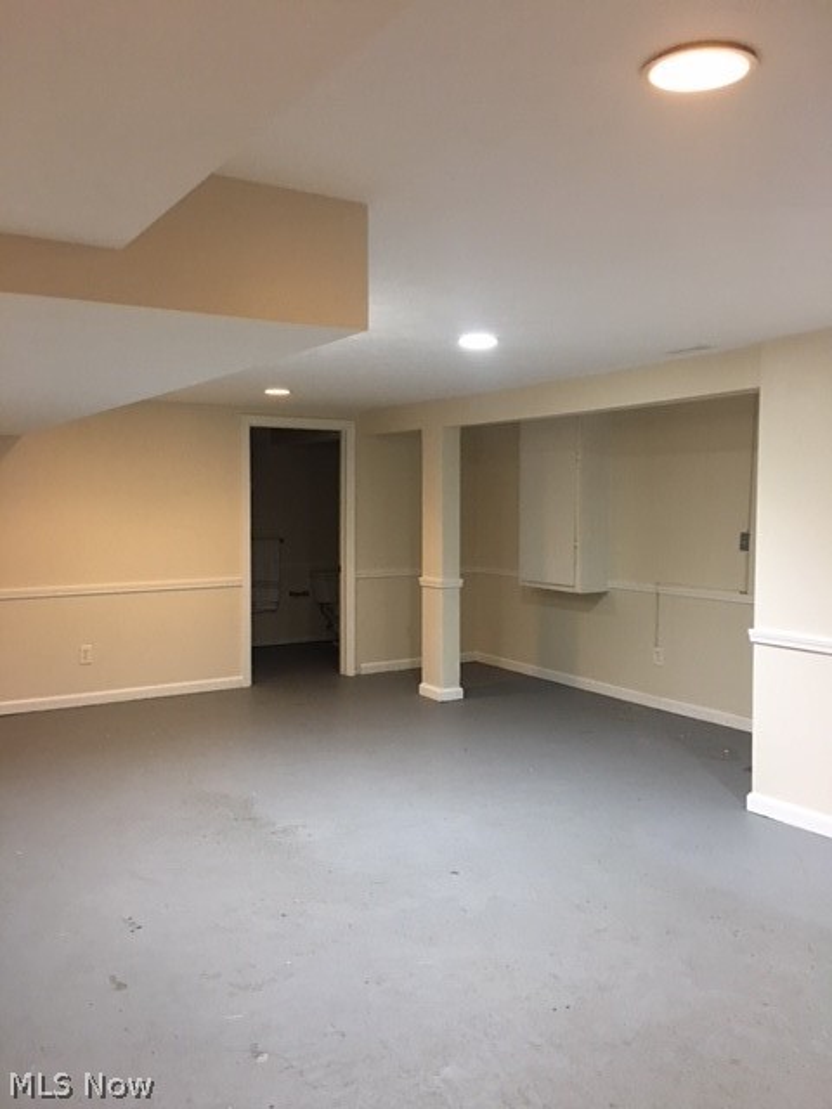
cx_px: 416
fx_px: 929
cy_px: 554
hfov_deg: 48.2
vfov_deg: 61.7
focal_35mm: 29
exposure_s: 1/4
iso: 64
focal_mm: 4.15
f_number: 2.2
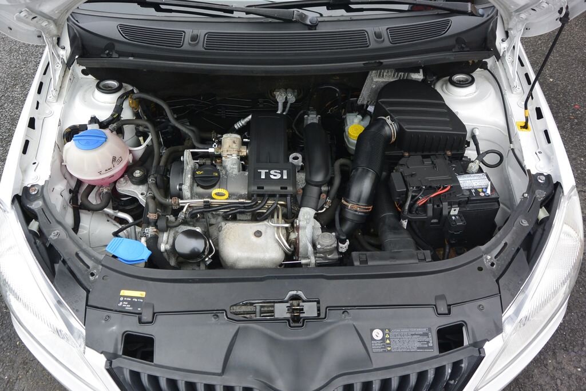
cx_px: 293
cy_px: 196
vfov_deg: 47.9
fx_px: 440
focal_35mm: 27
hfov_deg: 67.4
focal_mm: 10
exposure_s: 1/125
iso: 160
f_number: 3.5
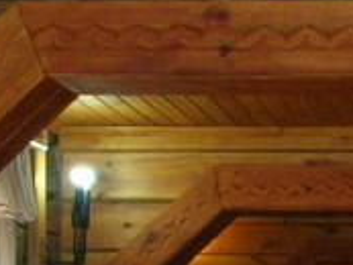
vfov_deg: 8.7
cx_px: 496
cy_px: 269
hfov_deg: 11.2
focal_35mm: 170
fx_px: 1735
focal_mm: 7.7
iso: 200
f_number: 3.5
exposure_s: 1/60.1
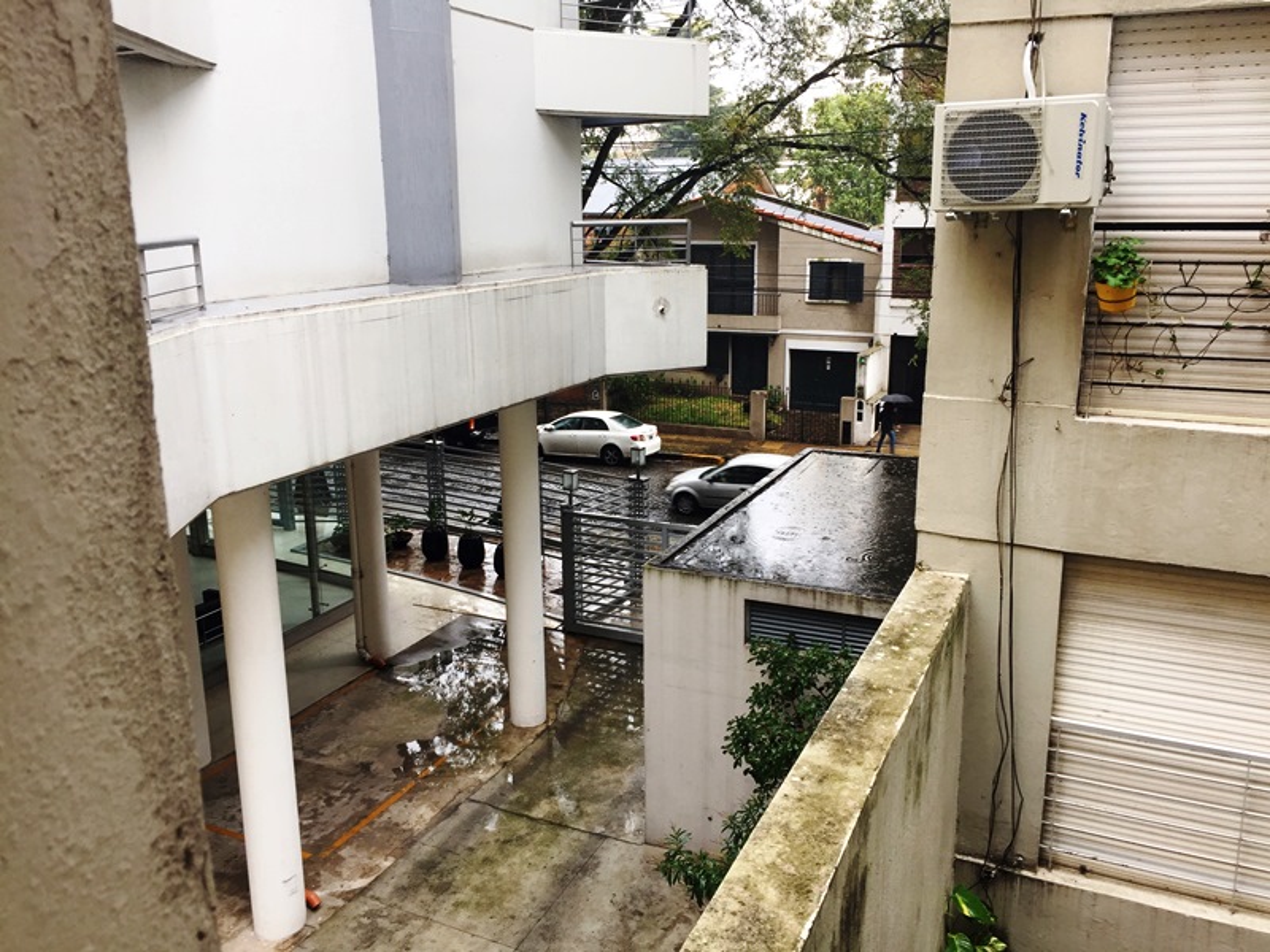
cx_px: 635
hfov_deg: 61.7
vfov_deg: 48.2
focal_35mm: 29
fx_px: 1064
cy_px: 476
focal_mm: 4.15
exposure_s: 1/50
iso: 32
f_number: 2.2
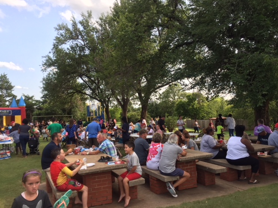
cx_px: 142
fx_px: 241
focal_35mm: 30
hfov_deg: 60.0
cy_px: 102
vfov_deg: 46.8
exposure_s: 1/628
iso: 32
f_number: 2.2
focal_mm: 4.15
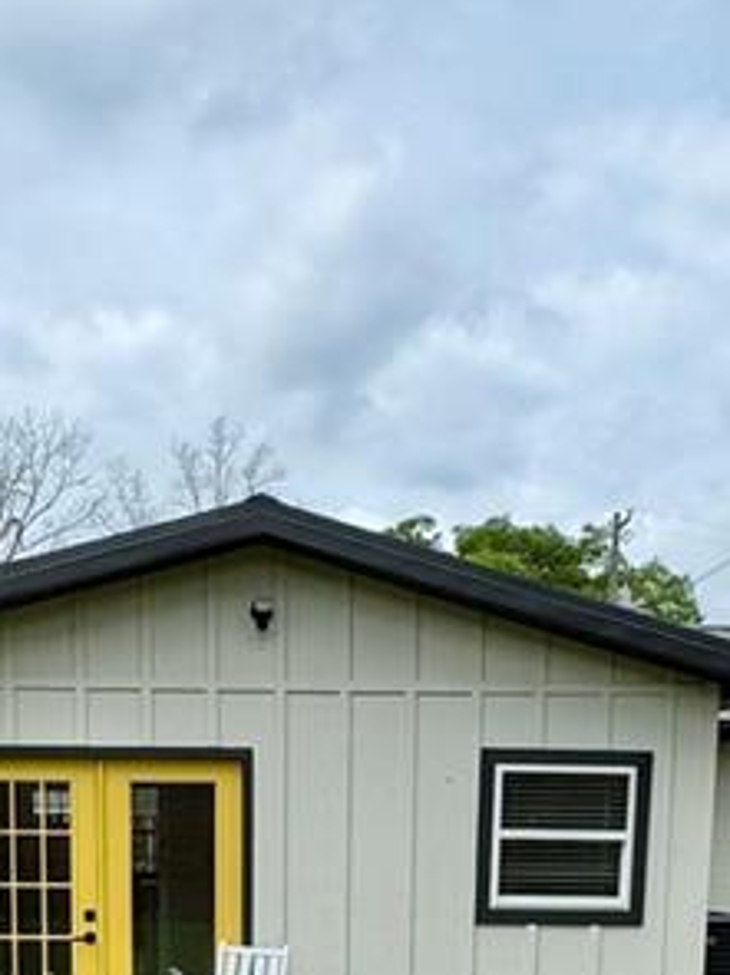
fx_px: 1604
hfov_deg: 25.6
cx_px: 268
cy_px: 1077
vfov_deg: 30.2
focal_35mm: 57
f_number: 2.2
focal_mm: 2.22
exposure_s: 1/1299
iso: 50
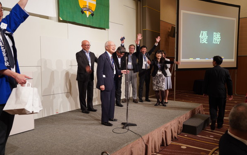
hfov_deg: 64.6
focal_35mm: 29
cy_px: 76
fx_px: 195
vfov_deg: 43.2
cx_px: 124
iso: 800
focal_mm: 28
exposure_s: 1/30
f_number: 5.6
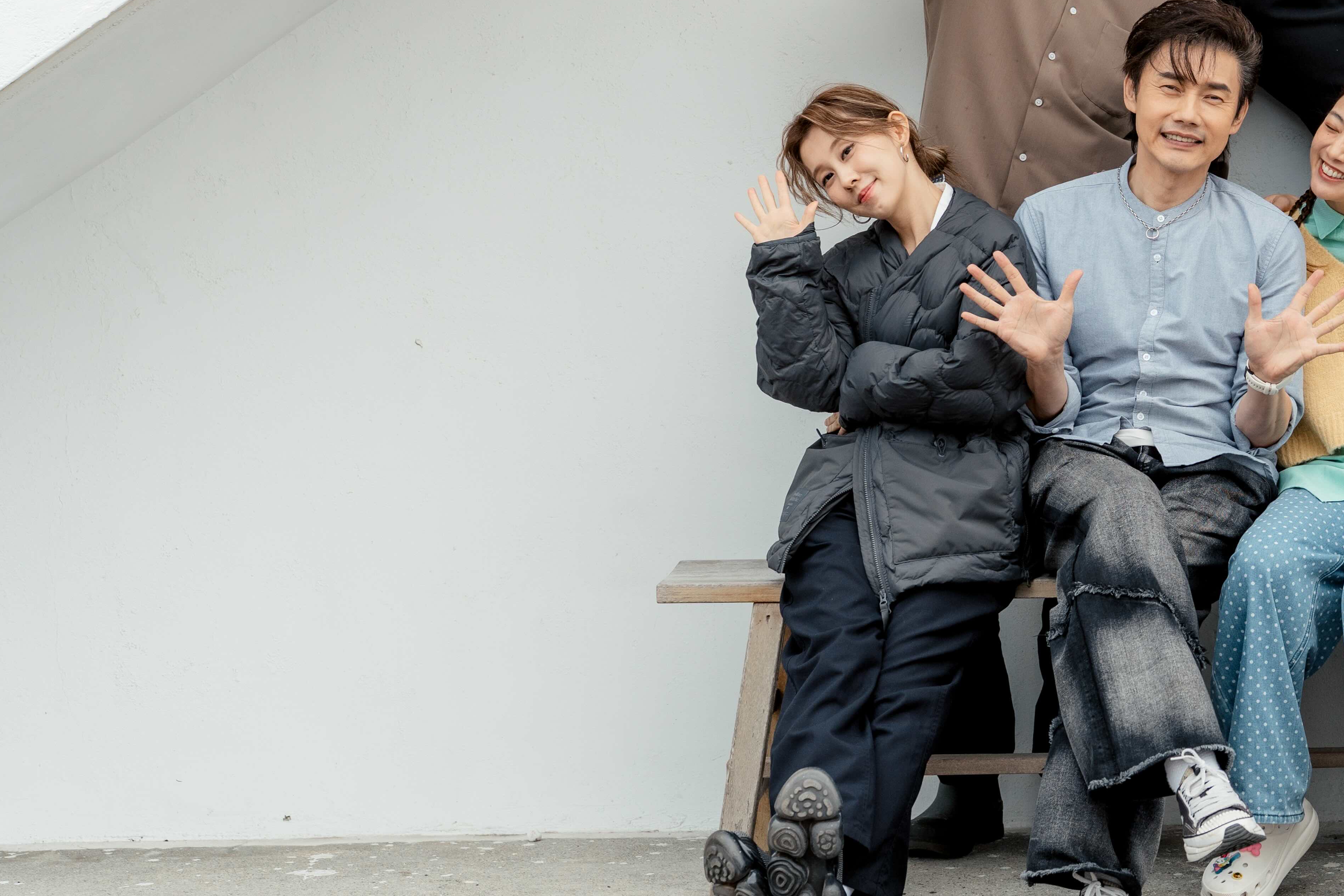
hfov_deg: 18.4
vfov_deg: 12.5
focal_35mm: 109
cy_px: 284
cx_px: 1233
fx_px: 4069
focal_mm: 59
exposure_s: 1/160
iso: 160
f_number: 3.5
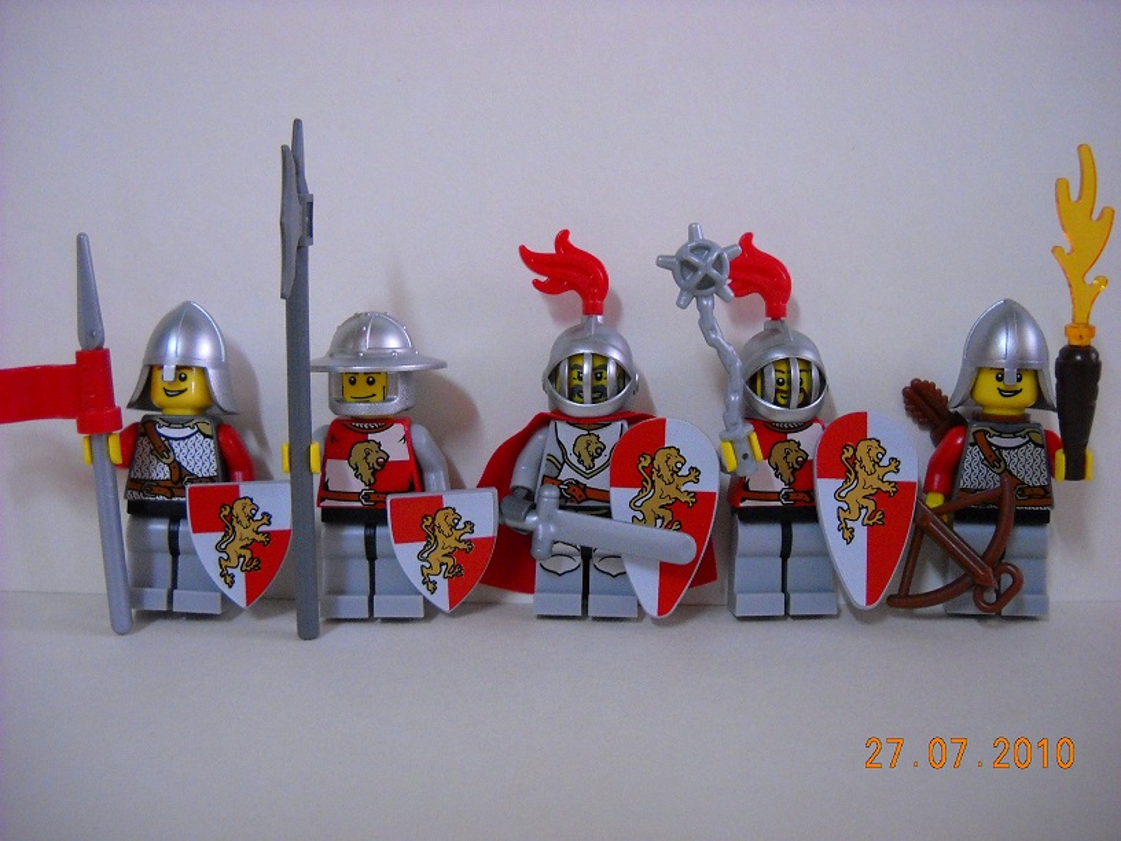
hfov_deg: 45.8
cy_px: 420
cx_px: 560
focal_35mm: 41
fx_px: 1328
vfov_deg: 35.1
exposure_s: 1/18
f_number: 3.1
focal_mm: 6.72
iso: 400
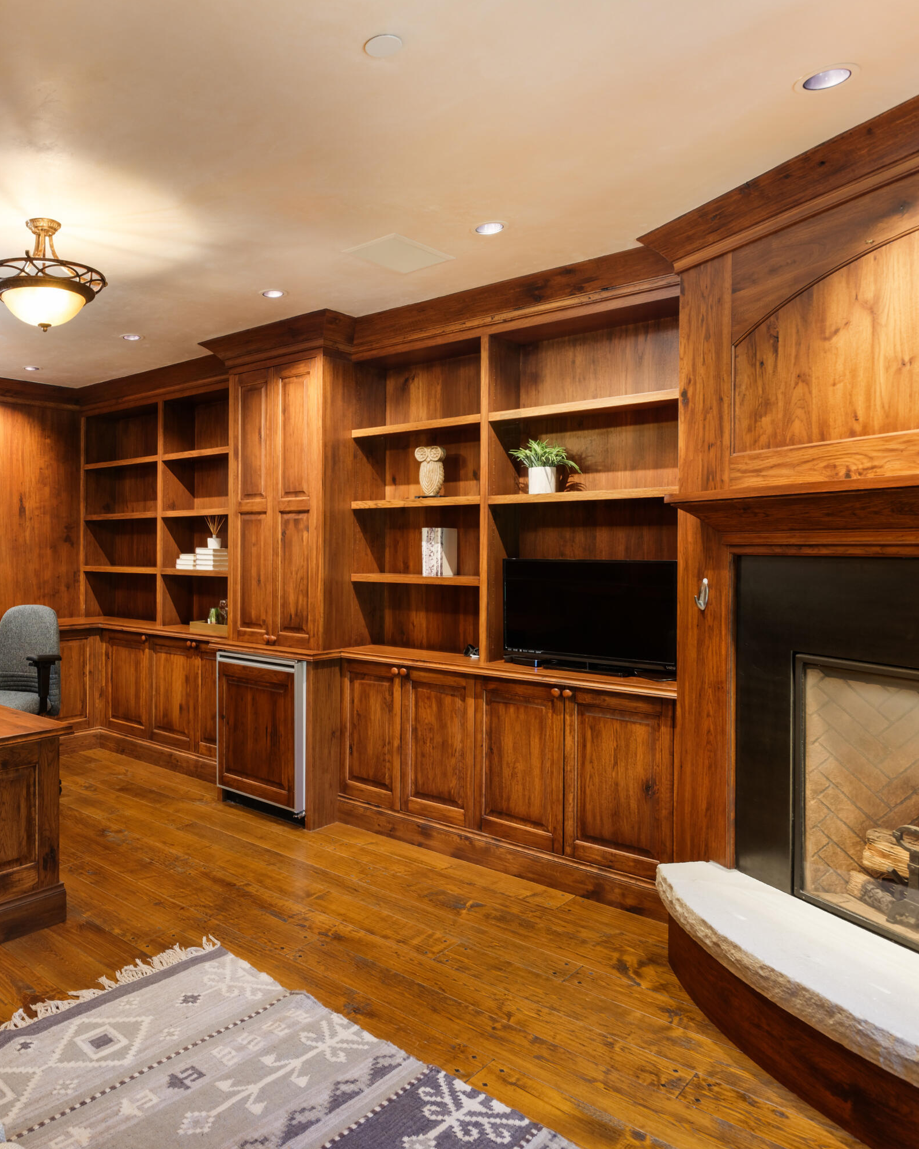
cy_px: 574
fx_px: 816
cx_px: 212
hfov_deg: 55.5
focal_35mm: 24
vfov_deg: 70.3
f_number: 7.1
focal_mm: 17
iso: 400
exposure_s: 1/2
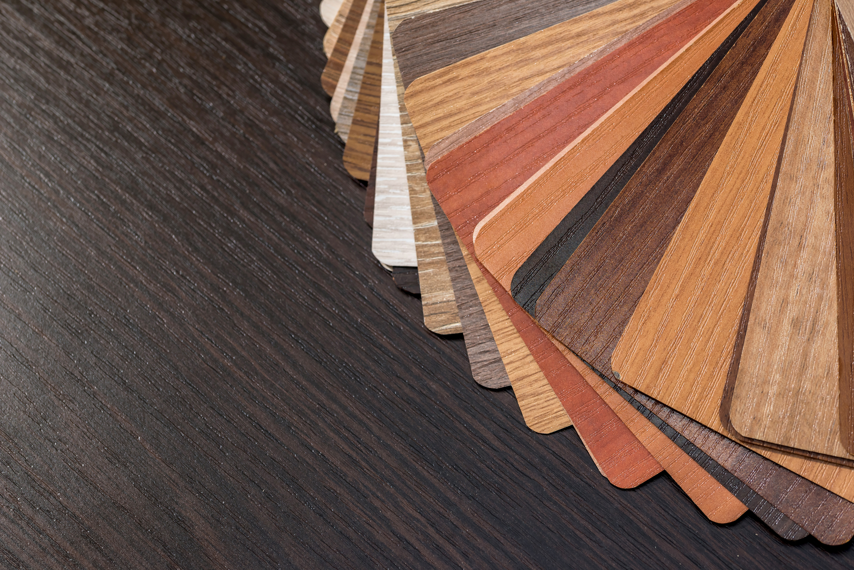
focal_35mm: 105
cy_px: 285
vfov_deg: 13.1
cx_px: 427
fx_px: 2492
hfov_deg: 19.4
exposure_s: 1/160
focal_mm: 105
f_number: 10
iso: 320
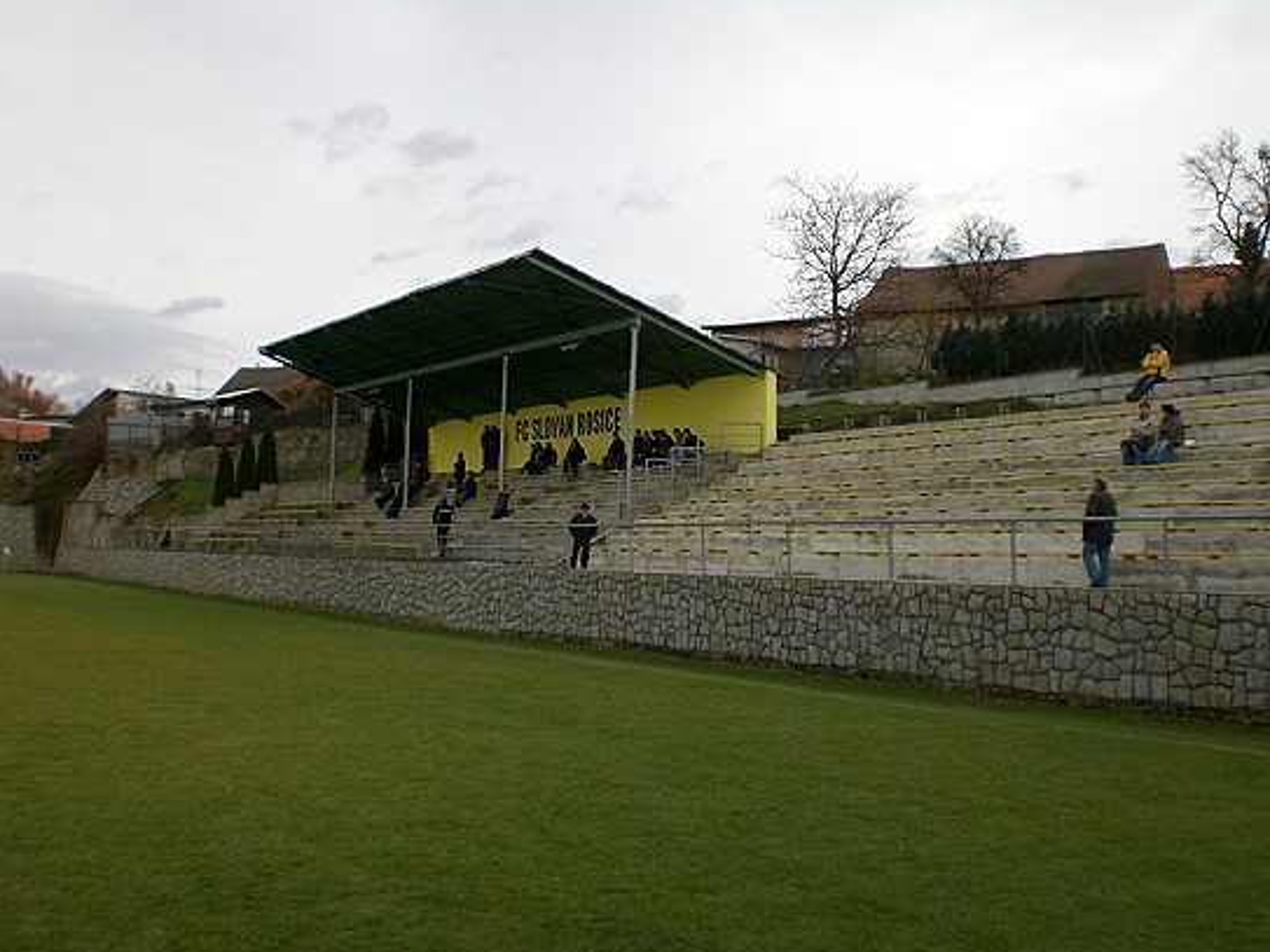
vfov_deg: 34.3
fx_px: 1541
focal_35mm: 42
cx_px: 662
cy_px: 503
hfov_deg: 44.8
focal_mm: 6.3
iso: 50
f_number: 4.4
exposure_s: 1/200
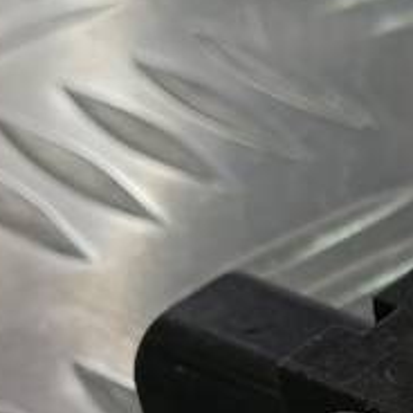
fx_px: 1795
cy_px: 597
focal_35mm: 133
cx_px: 649
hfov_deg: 12.4
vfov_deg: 12.5
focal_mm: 4.11
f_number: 1.6
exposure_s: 1/100
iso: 86
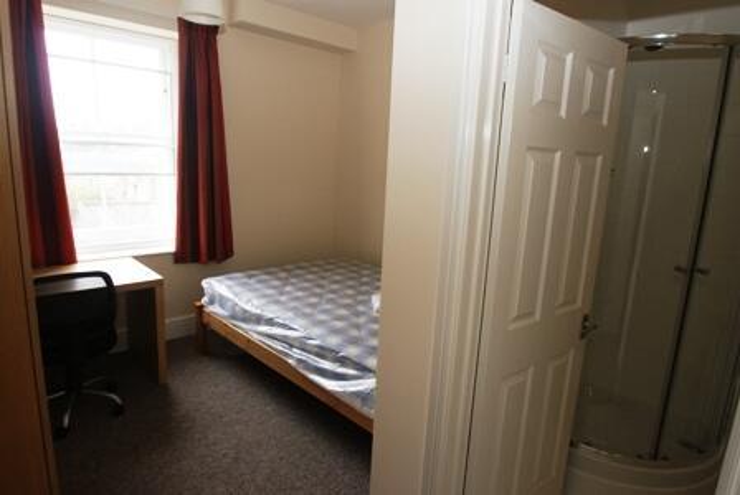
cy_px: 248
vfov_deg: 56.3
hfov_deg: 77.2
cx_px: 370
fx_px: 463
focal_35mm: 22
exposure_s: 1/60
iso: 400
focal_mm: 15
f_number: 5.6
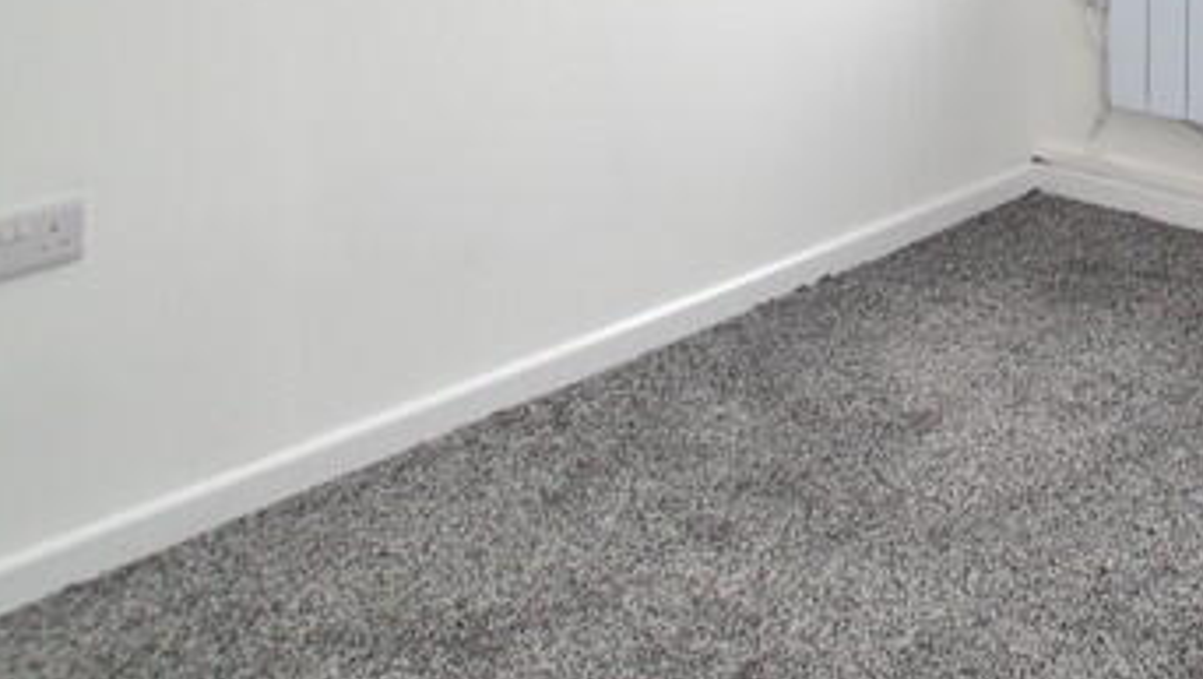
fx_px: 1500
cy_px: -424
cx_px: 1618
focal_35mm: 47
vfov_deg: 20.5
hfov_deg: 31.7
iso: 800
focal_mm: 10
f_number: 7.1
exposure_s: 1/125
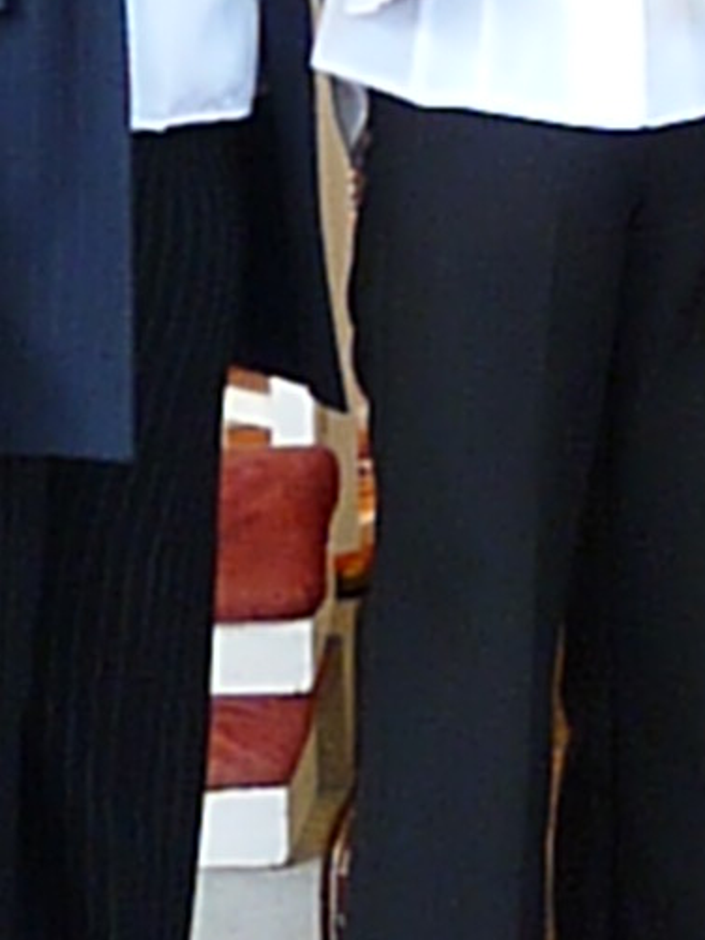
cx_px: 808
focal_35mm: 139
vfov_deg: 13.8
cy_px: -141
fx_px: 3773
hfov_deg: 10.5
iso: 800
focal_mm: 6
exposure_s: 1/30
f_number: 3
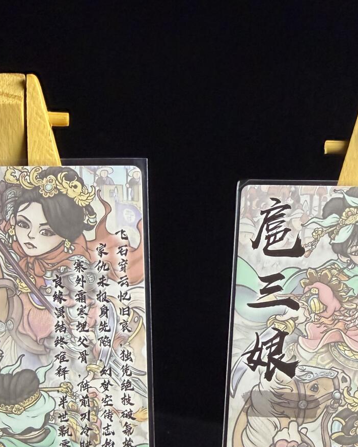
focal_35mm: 48
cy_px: 423
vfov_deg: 35.8
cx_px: 206
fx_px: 635
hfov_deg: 31.4
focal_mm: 2.22
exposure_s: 1/100
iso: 250
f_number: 2.2
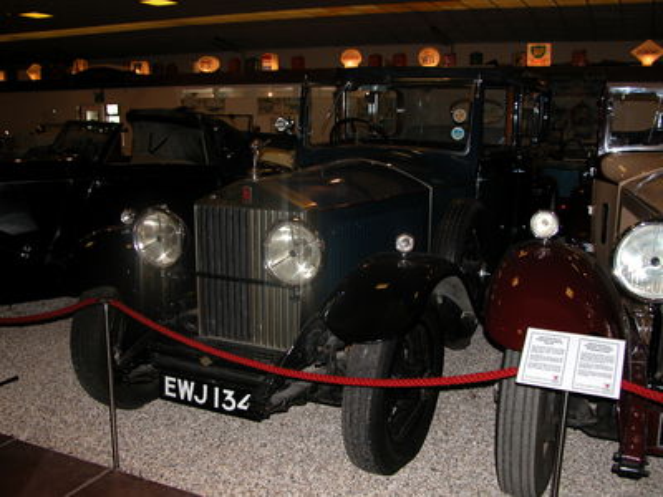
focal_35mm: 35
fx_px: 670
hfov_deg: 52.6
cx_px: 332
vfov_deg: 40.7
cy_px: 248
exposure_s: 1/60
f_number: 2.8
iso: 100
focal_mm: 8.9
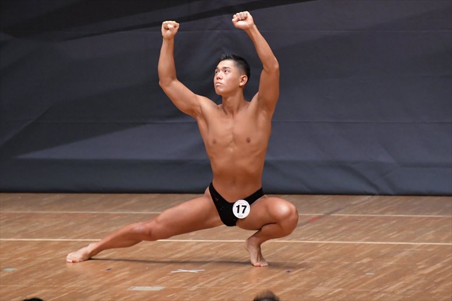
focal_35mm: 375
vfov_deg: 3.7
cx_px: 226
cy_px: 150
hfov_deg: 5.5
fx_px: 4706
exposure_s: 1/400
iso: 6400
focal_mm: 250
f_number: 5.6
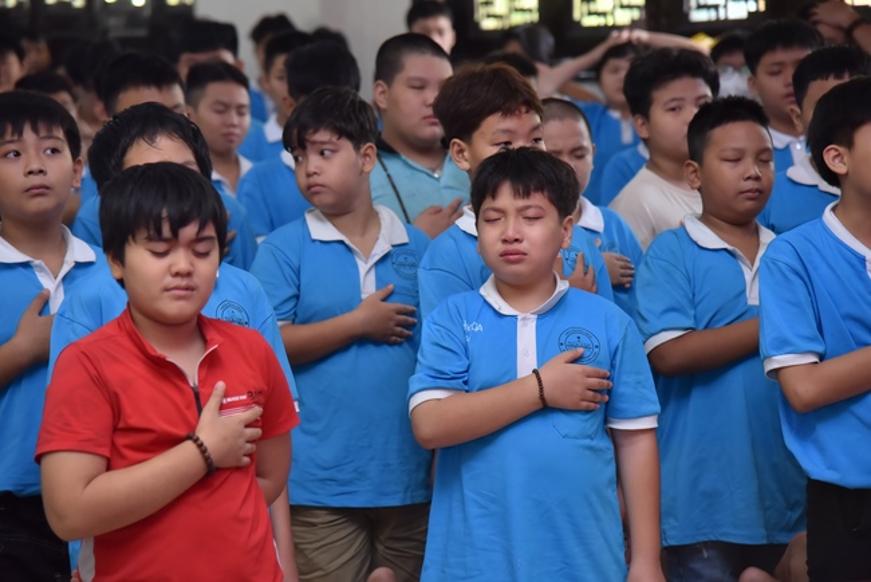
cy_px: 291
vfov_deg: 12.2
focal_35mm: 112
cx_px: 436
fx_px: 2711
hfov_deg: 18.3
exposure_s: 1/160
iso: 1600
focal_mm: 112
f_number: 4.5
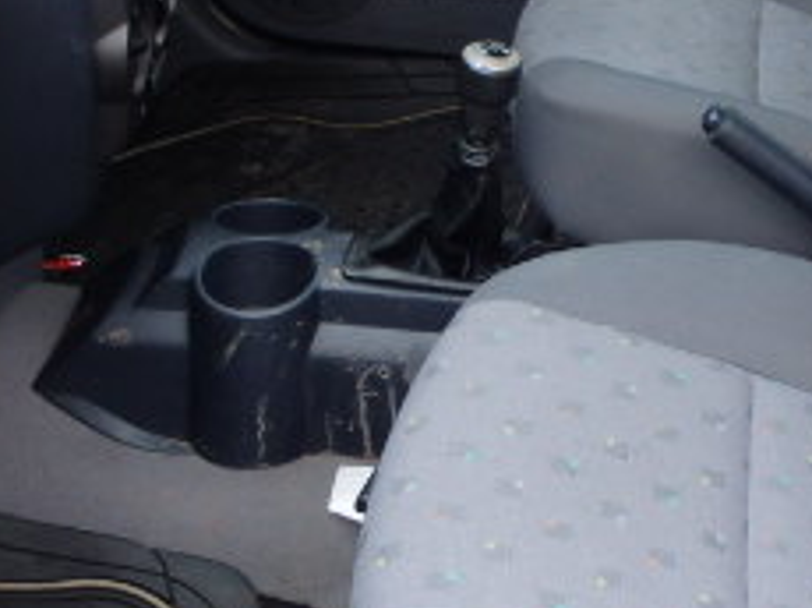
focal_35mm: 78
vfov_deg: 18.5
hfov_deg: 24.3
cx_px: 748
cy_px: 39
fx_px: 1828
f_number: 3.9
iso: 200
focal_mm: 5
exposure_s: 1/40
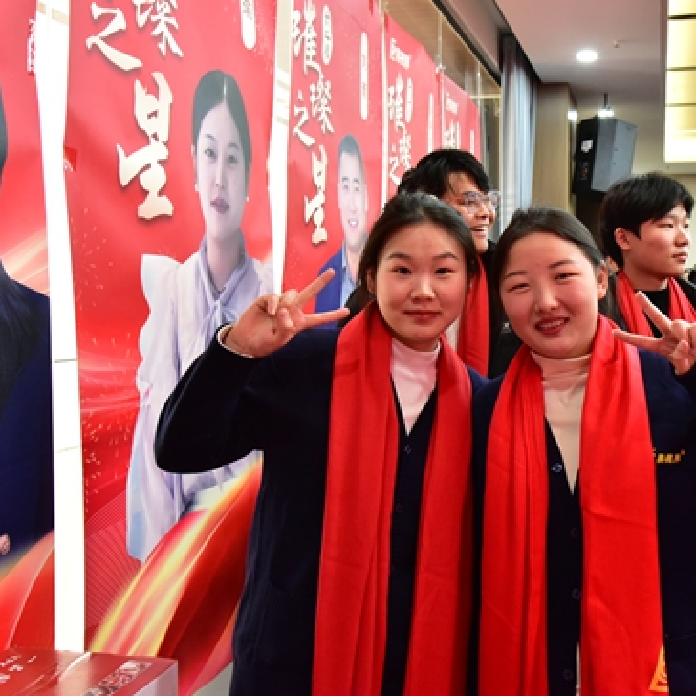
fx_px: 955
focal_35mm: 42
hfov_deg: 39.6
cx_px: 459
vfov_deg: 40.0
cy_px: 321
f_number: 6.3
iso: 5000
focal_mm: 30
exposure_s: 1/100
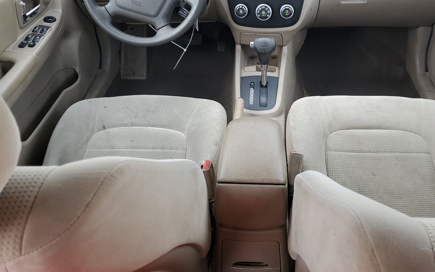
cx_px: 258
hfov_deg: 57.7
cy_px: 101
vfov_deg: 38.1
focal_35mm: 33
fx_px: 391
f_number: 1.5
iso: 50
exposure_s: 1/120
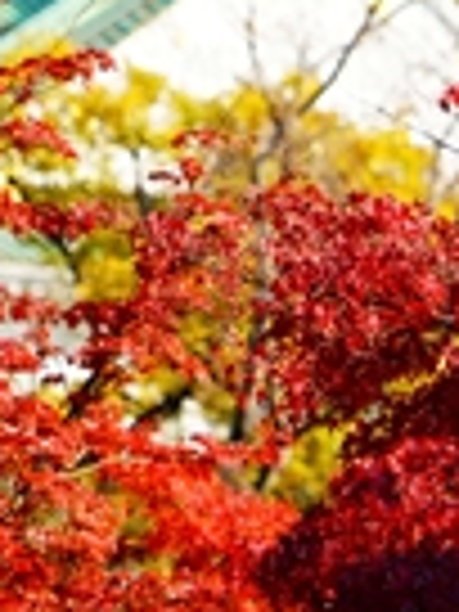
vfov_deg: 4.1
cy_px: 220
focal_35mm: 485
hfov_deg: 3.1
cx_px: 389
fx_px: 8575
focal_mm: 172
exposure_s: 1/200
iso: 100
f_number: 5.6
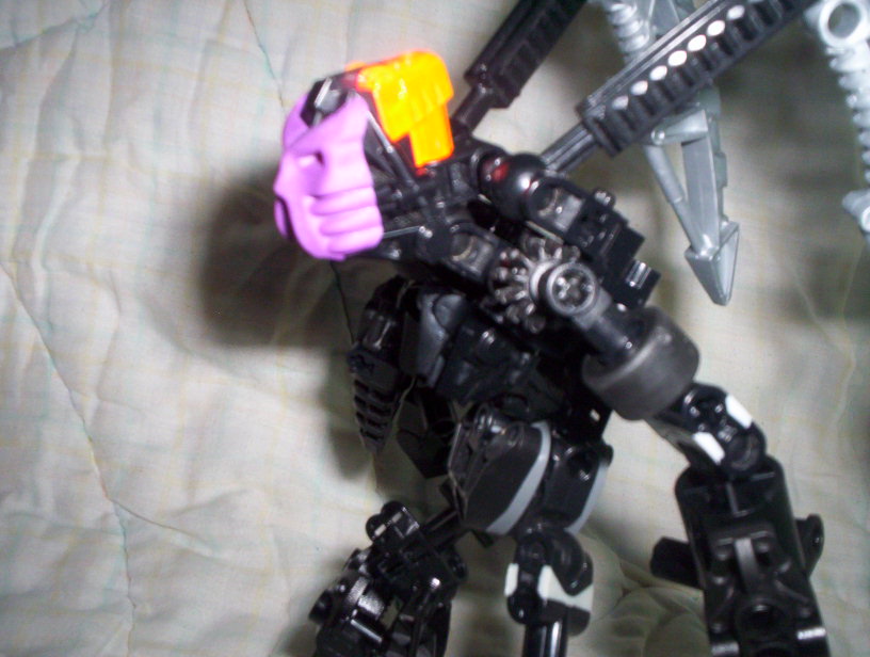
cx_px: 435
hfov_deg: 48.9
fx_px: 957
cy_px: 328
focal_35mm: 38
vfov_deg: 37.9
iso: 140
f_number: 4.5
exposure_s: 1/60
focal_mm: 4.99
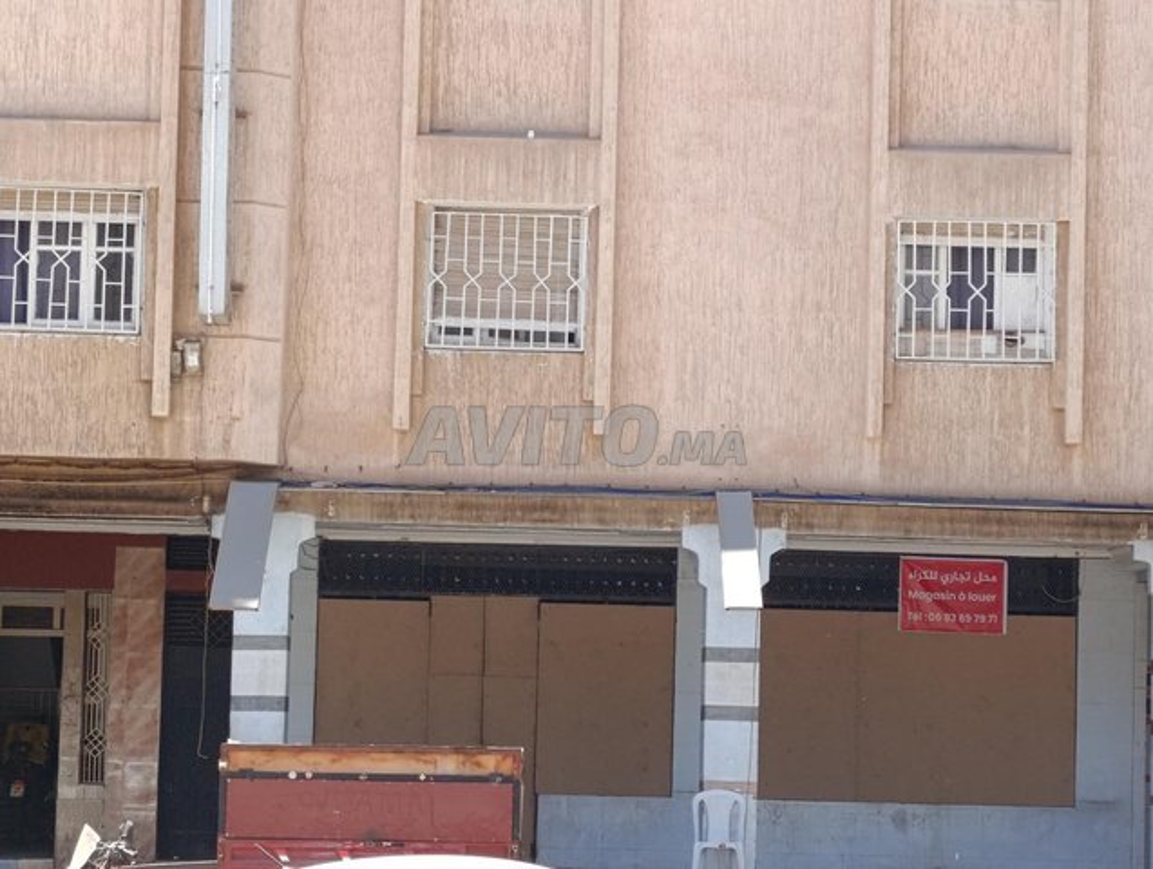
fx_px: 767
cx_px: 576
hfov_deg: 73.8
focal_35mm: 23
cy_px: 434
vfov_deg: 59.0
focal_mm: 6.14
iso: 50
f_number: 1.6
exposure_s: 1/135
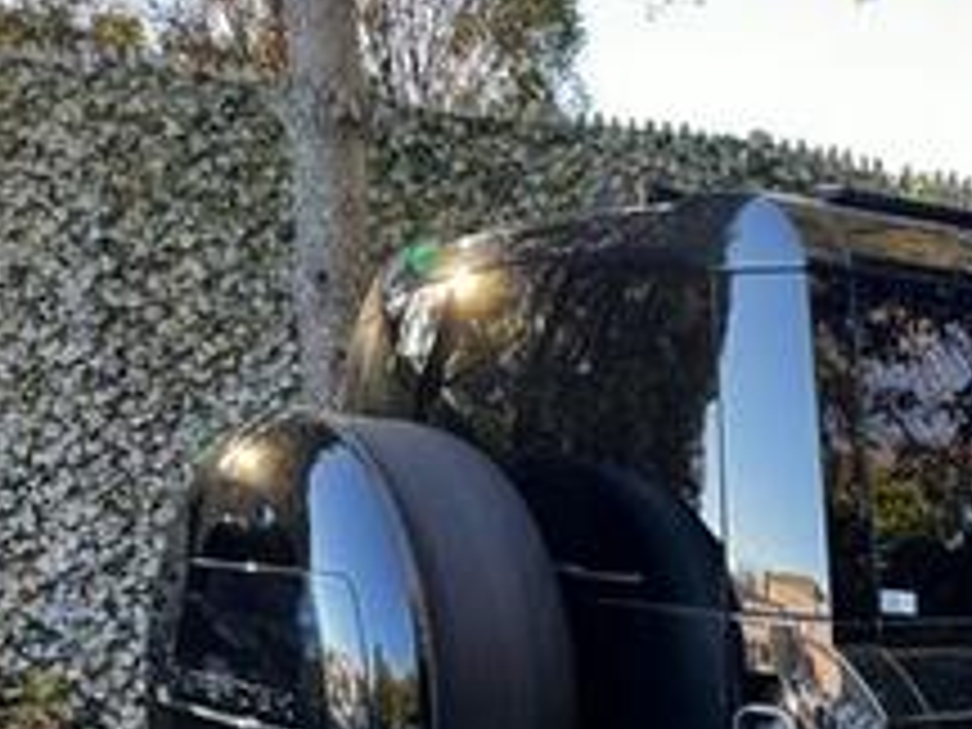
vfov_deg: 24.8
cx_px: 1084
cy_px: 738
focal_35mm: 56
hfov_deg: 30.5
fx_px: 1572
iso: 125
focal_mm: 6.76
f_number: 1.78
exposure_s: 1/121
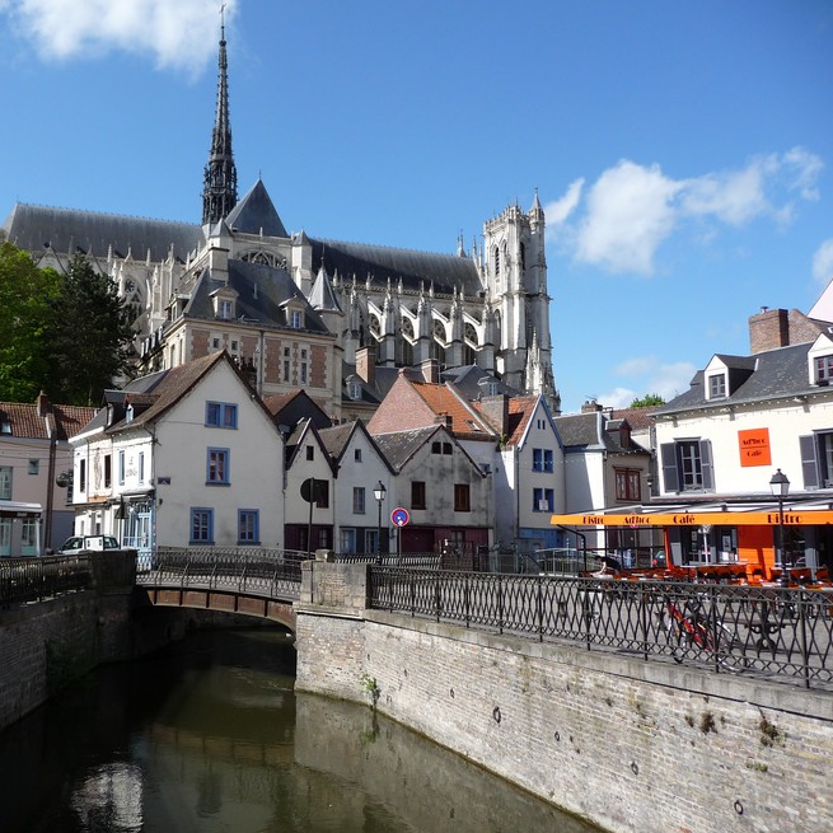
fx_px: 926
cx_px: 286
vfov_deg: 48.4
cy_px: 410
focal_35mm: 34
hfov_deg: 47.8
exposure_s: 1/1000
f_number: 3.3
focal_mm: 4.7
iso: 100
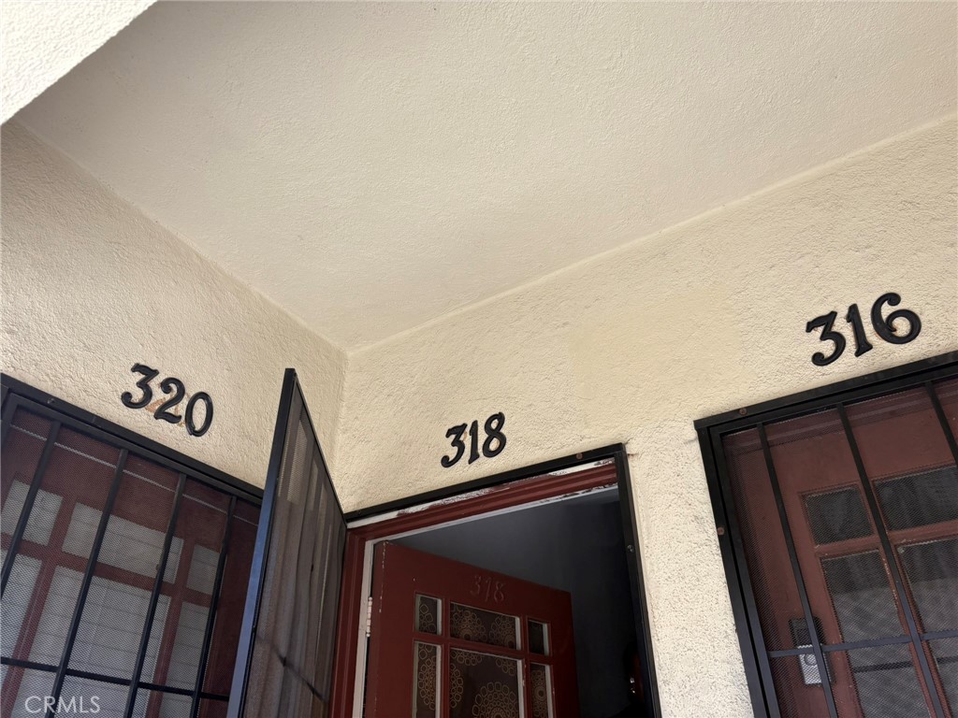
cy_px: 359
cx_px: 479
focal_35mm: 26
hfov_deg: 67.3
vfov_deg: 53.1
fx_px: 720
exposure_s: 1/561
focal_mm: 5.96
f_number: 1.6
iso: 50
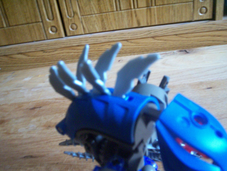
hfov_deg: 51.4
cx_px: 114
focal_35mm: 36
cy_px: 86
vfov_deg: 39.7
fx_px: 236
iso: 366
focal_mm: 5.9
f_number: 4.5
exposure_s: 1/8
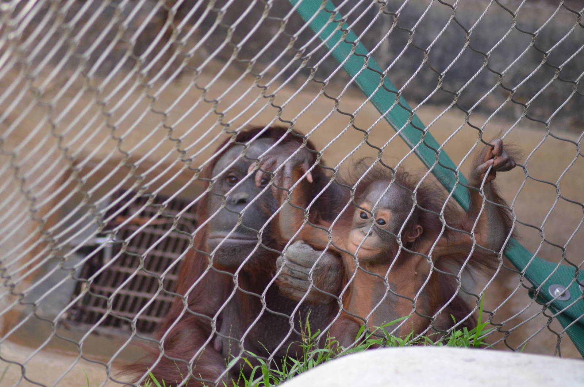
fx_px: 4857
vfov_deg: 4.6
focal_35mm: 300
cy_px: 194
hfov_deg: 6.9
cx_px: 292
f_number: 4.8
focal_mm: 200
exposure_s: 1/500
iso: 1400
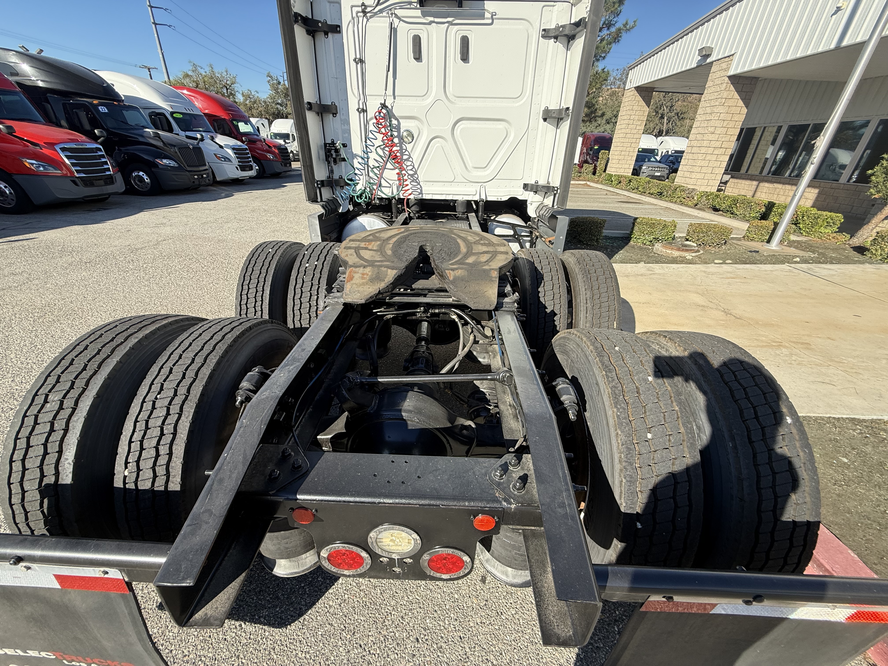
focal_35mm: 14
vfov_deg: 85.7
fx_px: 359
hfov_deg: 102.1
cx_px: 444
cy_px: 333
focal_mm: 2.22
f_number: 2.2
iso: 64
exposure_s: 1/709
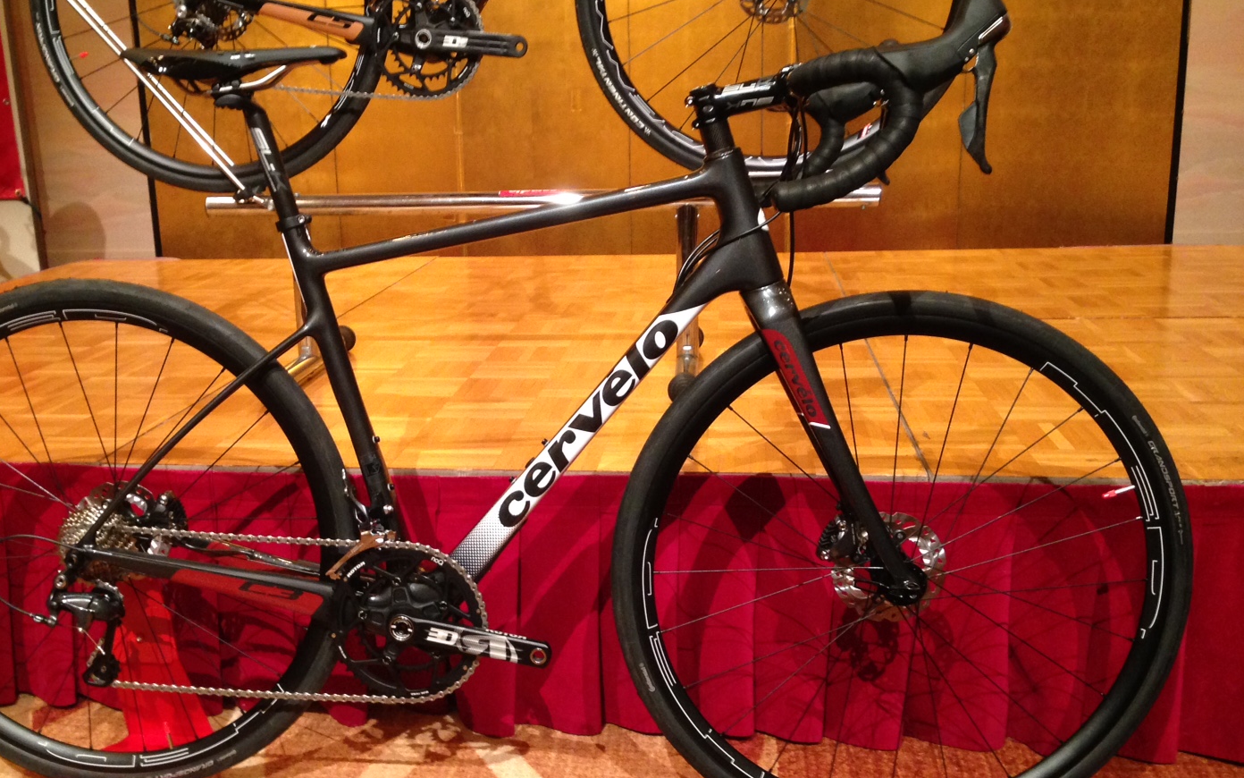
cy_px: 419
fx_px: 1390
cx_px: 522
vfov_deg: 31.2
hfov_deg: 48.0
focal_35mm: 41
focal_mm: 4.12
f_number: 2.4
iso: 250
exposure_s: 1/20
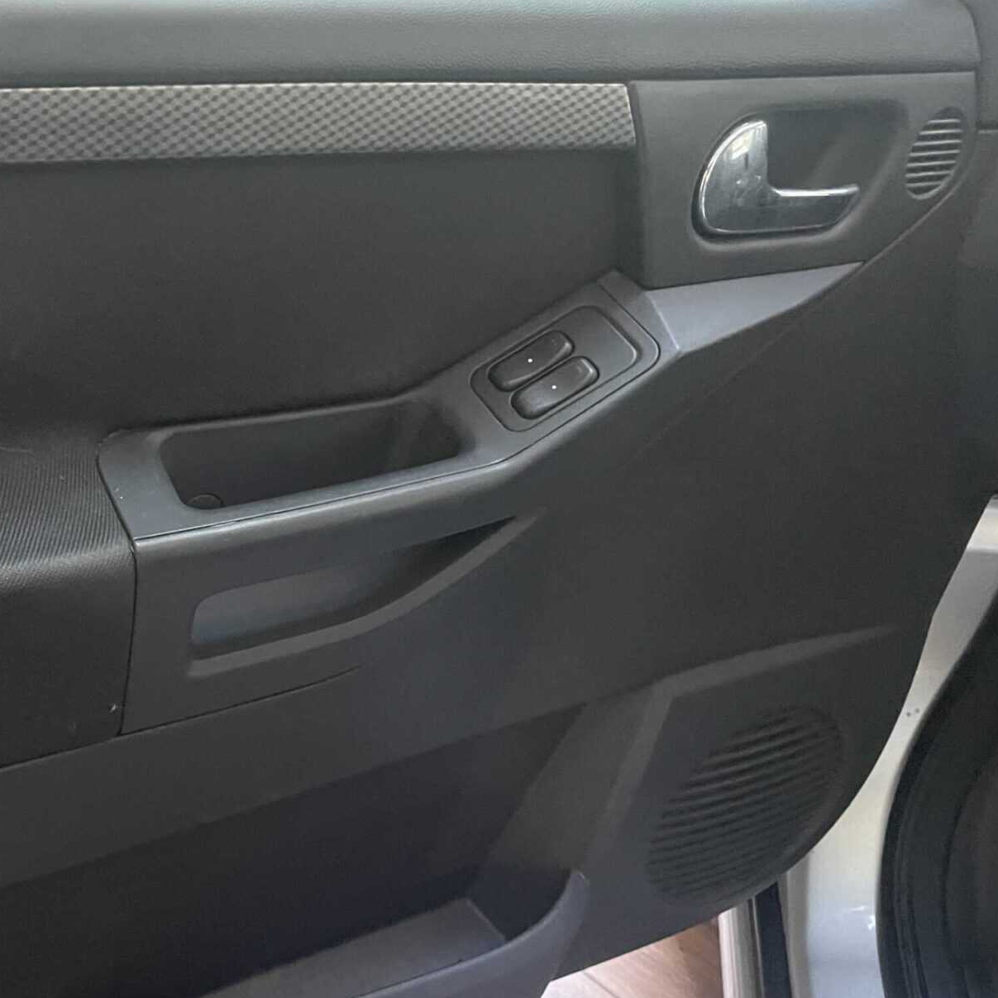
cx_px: 160
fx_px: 1272
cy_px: 530
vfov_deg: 42.8
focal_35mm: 39
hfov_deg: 40.5
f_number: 1.6
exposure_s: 1/25
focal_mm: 4.2
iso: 800
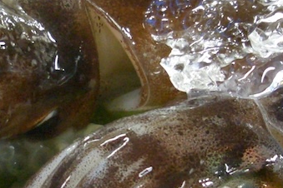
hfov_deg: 17.3
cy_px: 96
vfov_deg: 11.6
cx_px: 151
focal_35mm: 118
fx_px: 928
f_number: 2.6
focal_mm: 5.8
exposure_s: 1/20
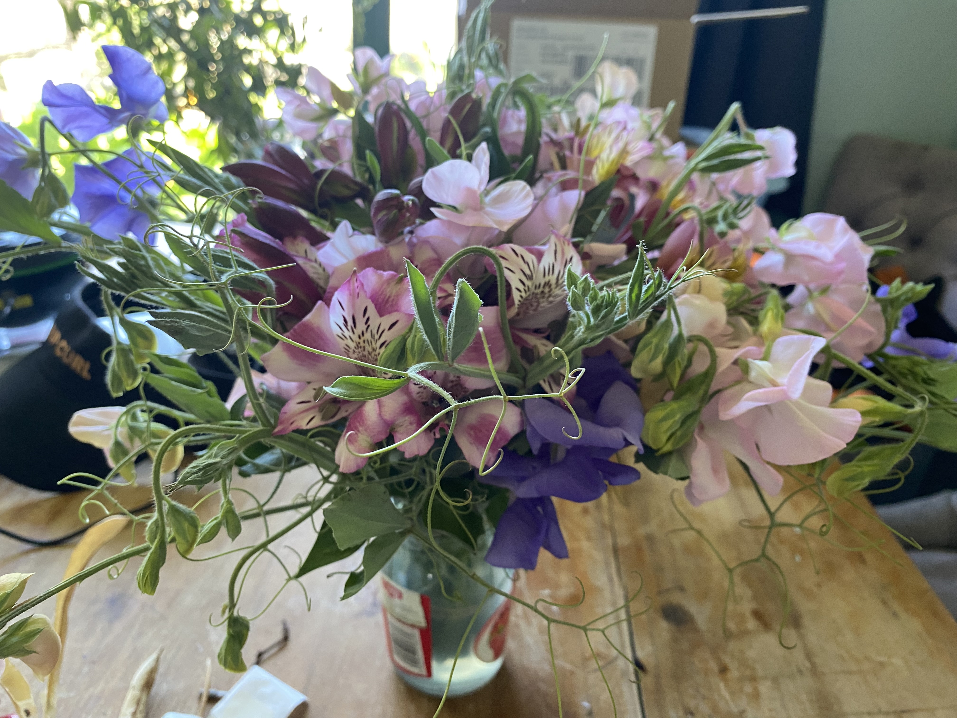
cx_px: 478
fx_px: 719
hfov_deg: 67.3
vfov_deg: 53.1
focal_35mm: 26
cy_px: 359
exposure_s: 1/60
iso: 160
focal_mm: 4.25
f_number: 1.8
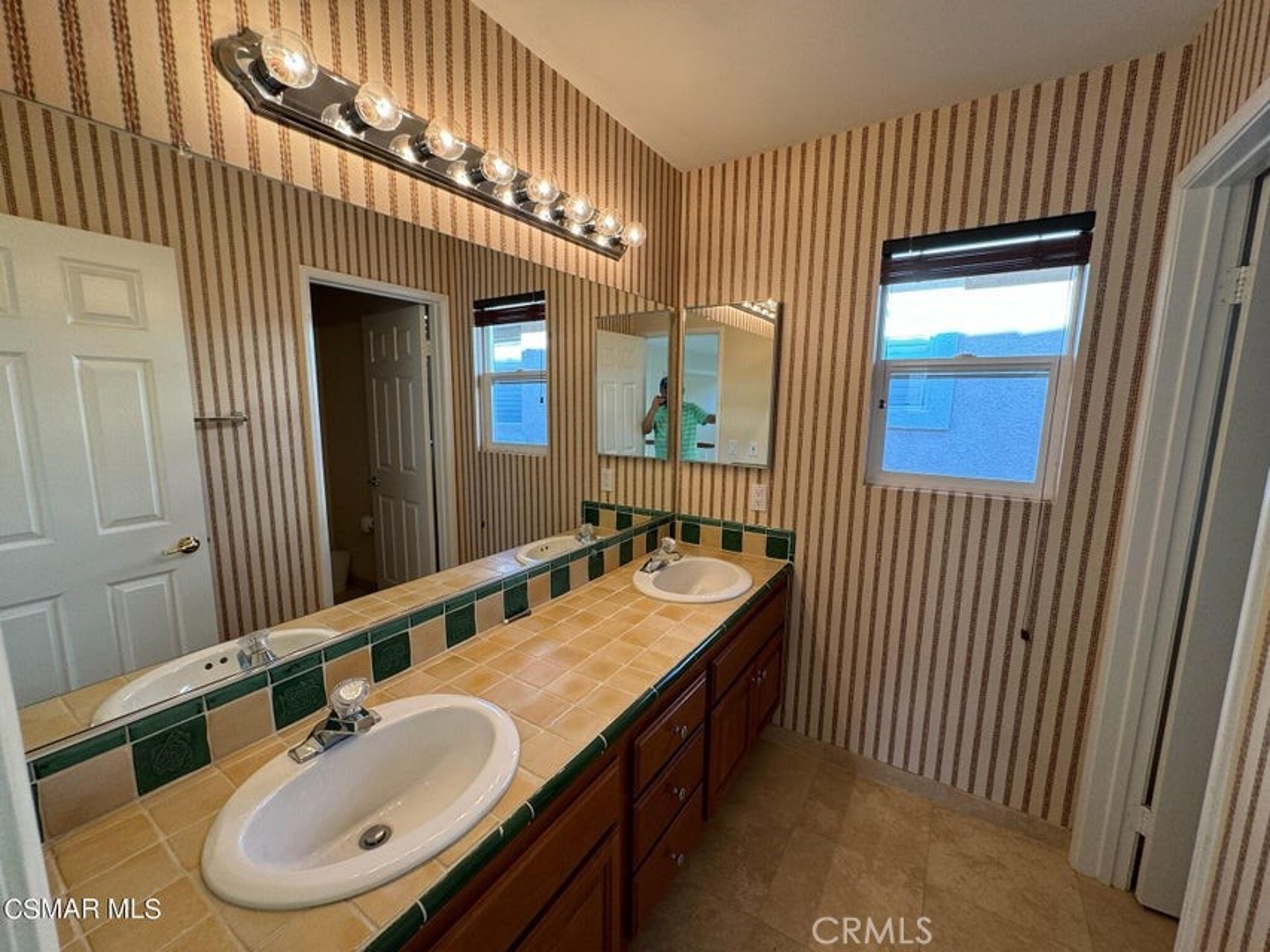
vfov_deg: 85.7
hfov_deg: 102.1
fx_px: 514
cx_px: 635
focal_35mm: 14
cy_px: 476
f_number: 2.2
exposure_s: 1/120
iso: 125
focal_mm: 2.22
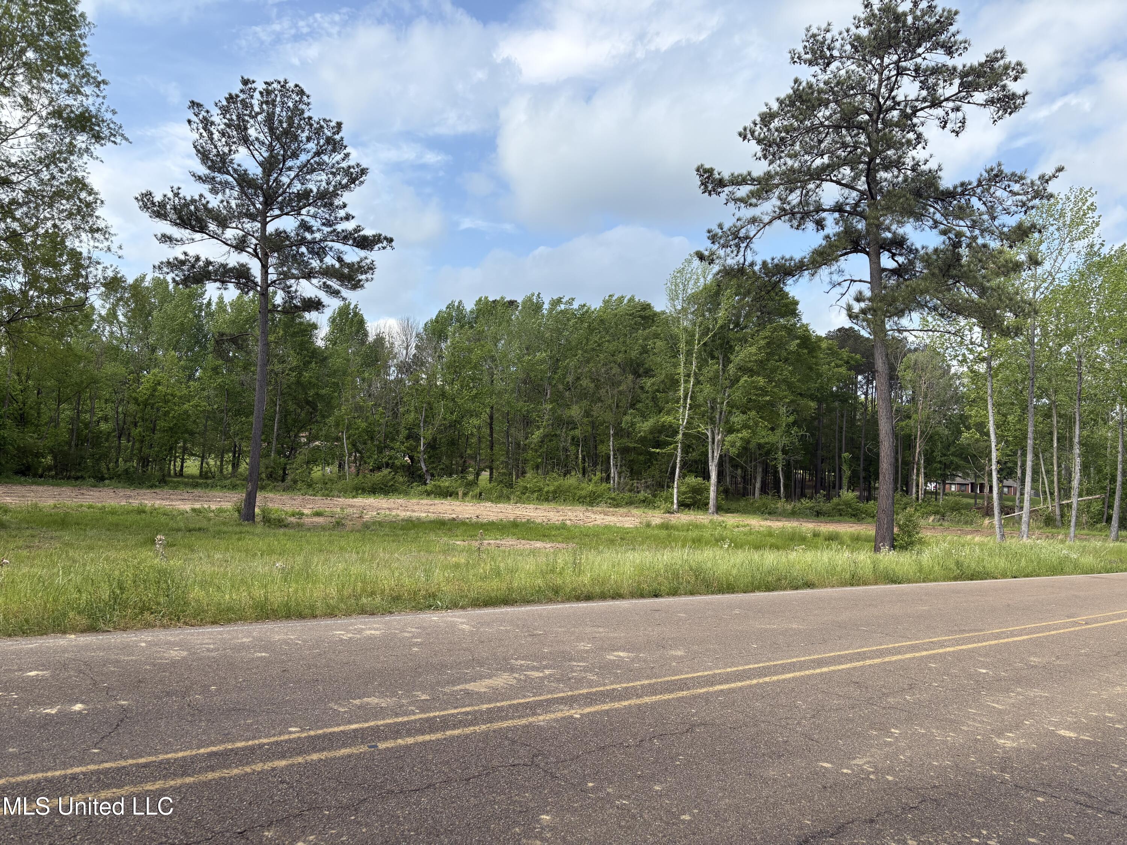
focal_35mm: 26
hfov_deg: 67.3
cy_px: 422
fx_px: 846
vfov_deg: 53.1
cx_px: 564
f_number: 1.6
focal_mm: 5.96
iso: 50
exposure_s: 1/2208
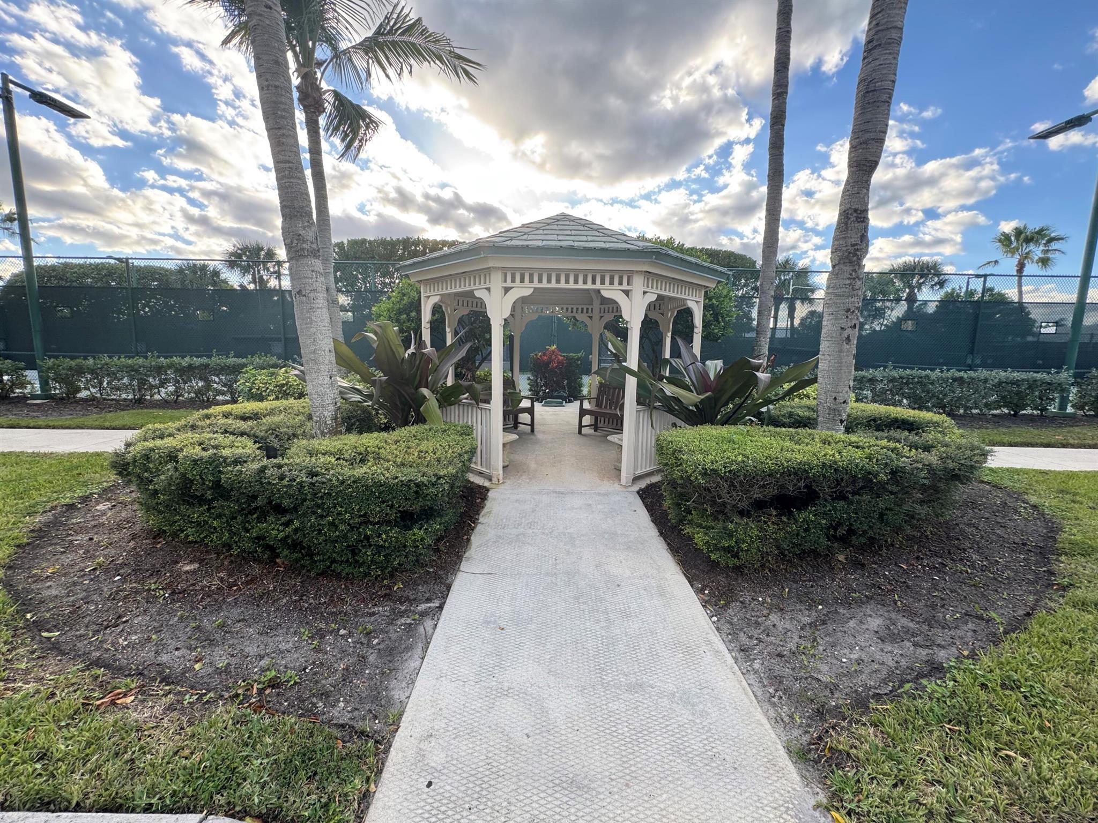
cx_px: 549
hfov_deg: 102.1
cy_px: 412
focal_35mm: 14
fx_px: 444
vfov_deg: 85.7
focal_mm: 2.22
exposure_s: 1/172
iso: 40
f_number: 2.2
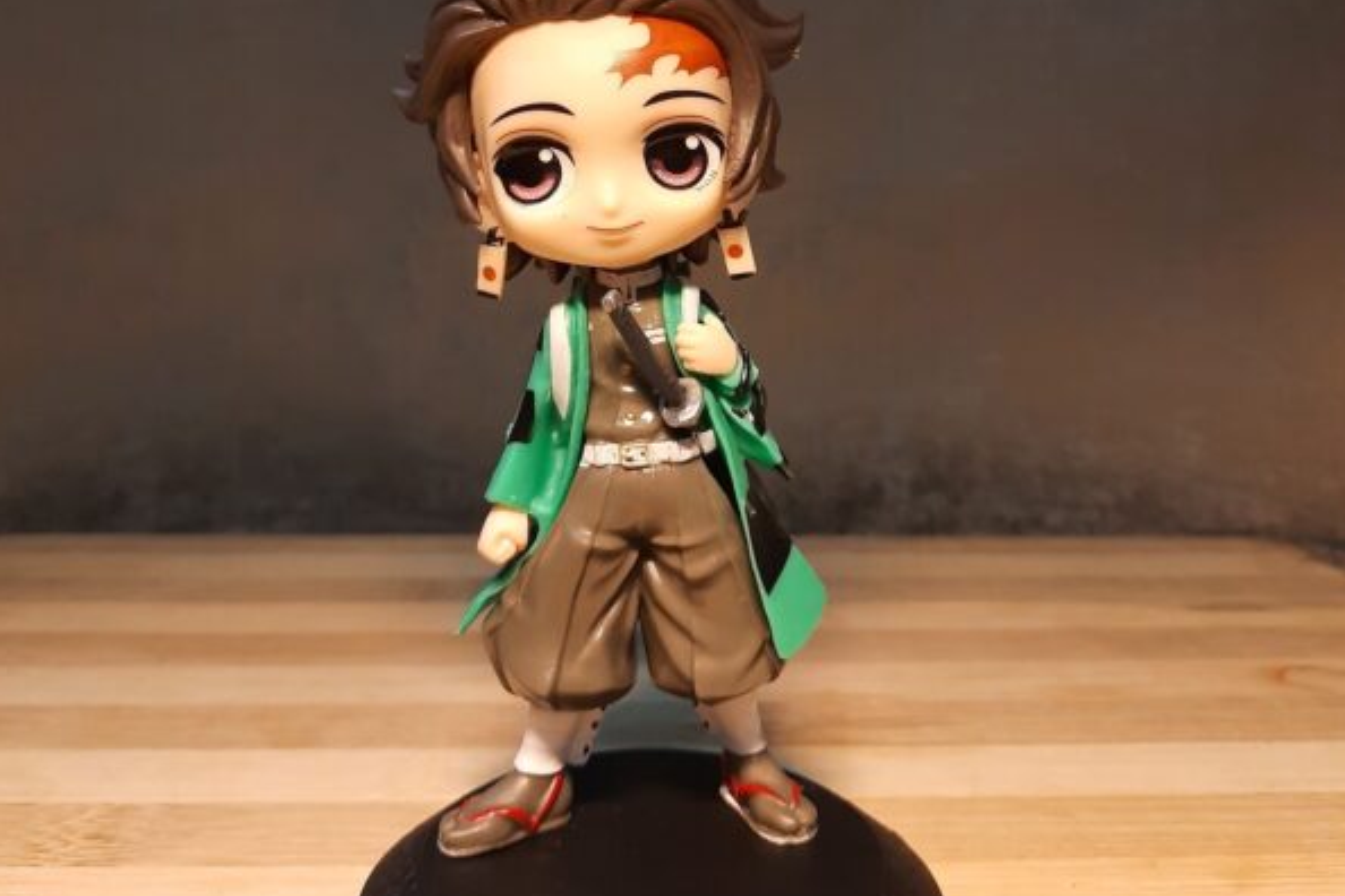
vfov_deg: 36.8
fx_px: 1308
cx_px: 668
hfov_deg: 54.4
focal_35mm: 35
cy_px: 206
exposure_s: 1/33
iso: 250
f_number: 2
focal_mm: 4.6
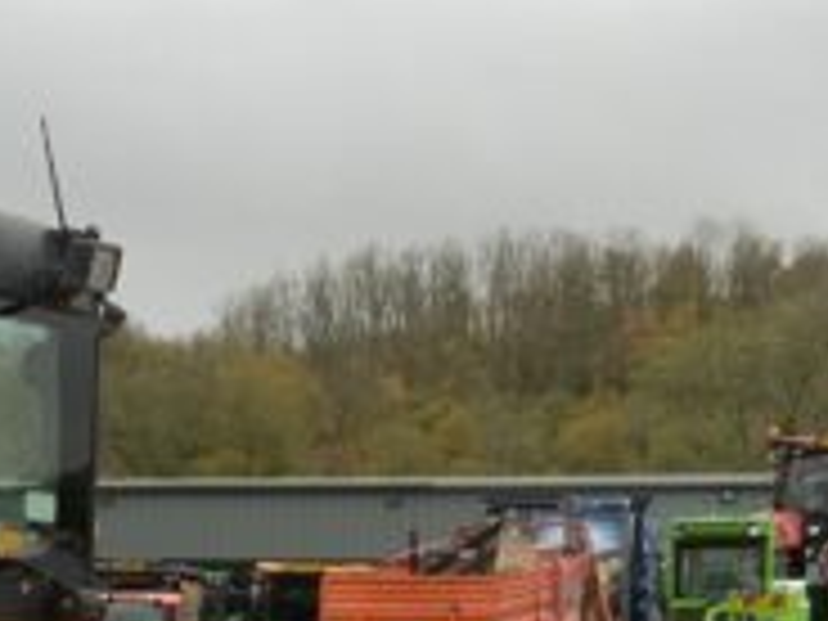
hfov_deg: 18.9
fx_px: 2416
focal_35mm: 101
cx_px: -18
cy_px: 882
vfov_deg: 13.9
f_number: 1.8
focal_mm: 3
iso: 50
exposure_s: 1/122
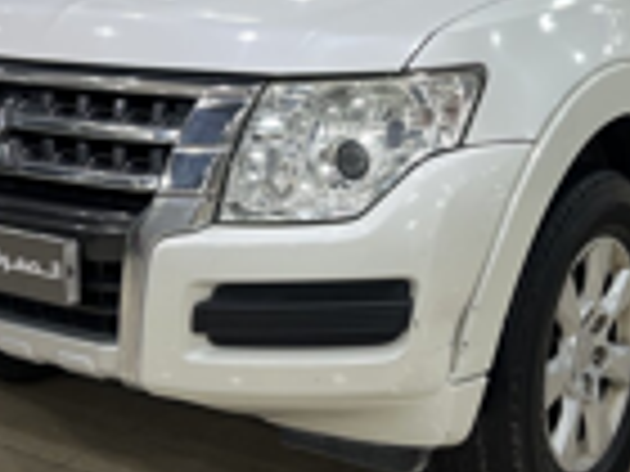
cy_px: 119
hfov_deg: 29.7
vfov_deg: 22.4
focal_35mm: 65
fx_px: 1183
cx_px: 400
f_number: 1.5
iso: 50
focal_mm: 5.7
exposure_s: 1/100
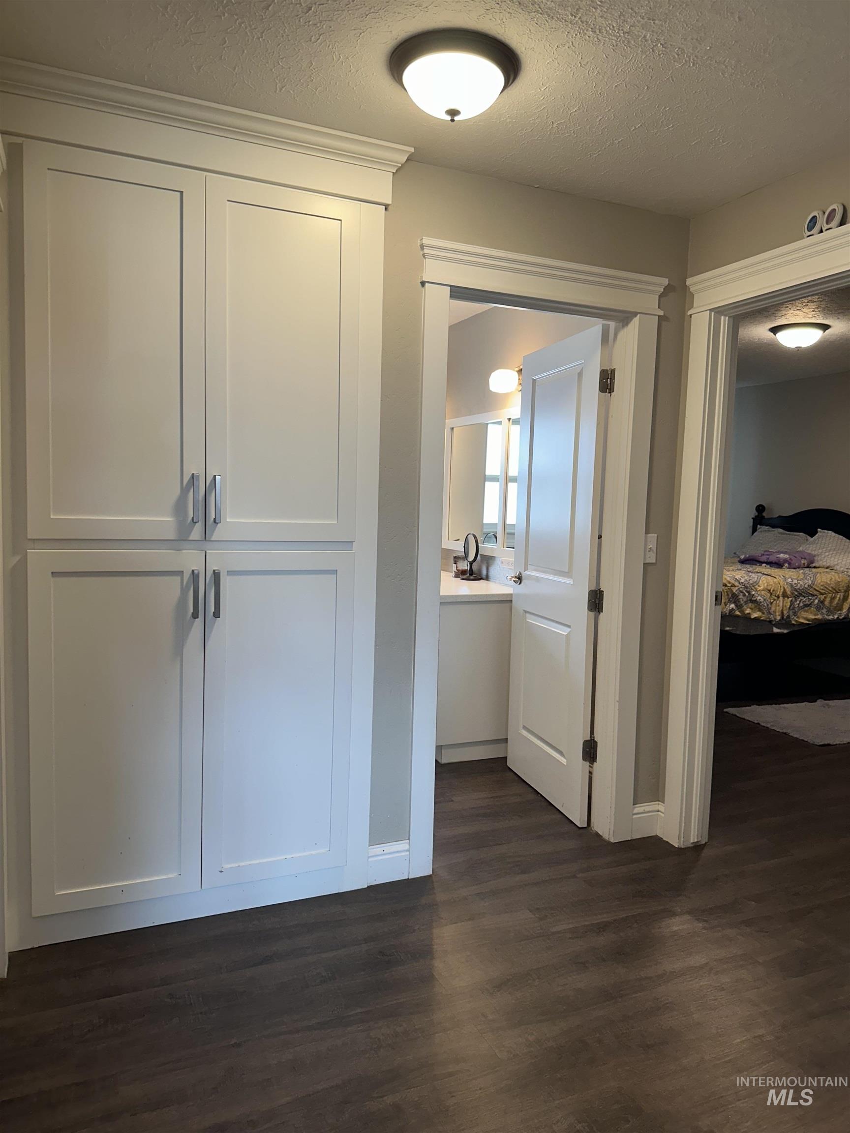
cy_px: 566
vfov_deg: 71.6
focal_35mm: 24
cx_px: 425
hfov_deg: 56.8
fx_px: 786
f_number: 1.78
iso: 125
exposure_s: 1/120
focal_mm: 6.86
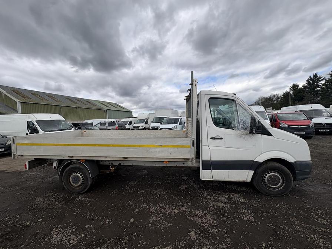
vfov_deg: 85.7
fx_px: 134
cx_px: 166
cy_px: 124
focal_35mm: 14
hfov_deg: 102.1
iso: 50
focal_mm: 2.22
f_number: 2.2
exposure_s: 1/1567
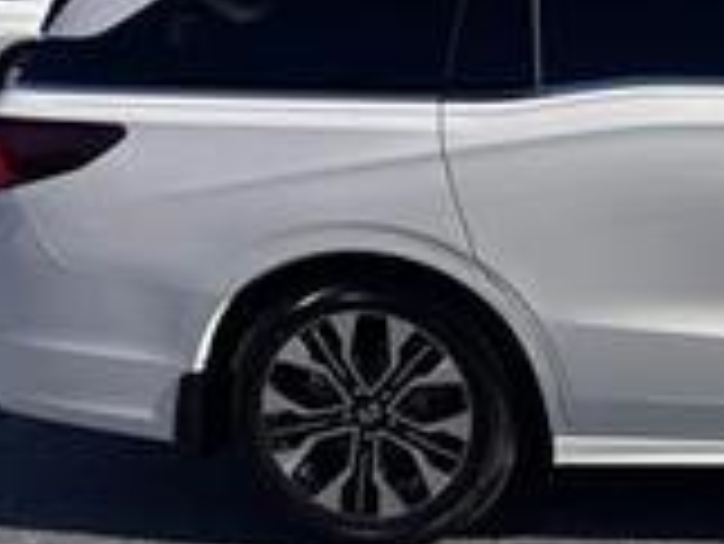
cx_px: 953
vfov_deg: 19.5
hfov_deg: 23.0
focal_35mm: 75
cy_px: 121
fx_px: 1570
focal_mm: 6.86
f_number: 1.78
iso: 80
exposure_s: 1/5263
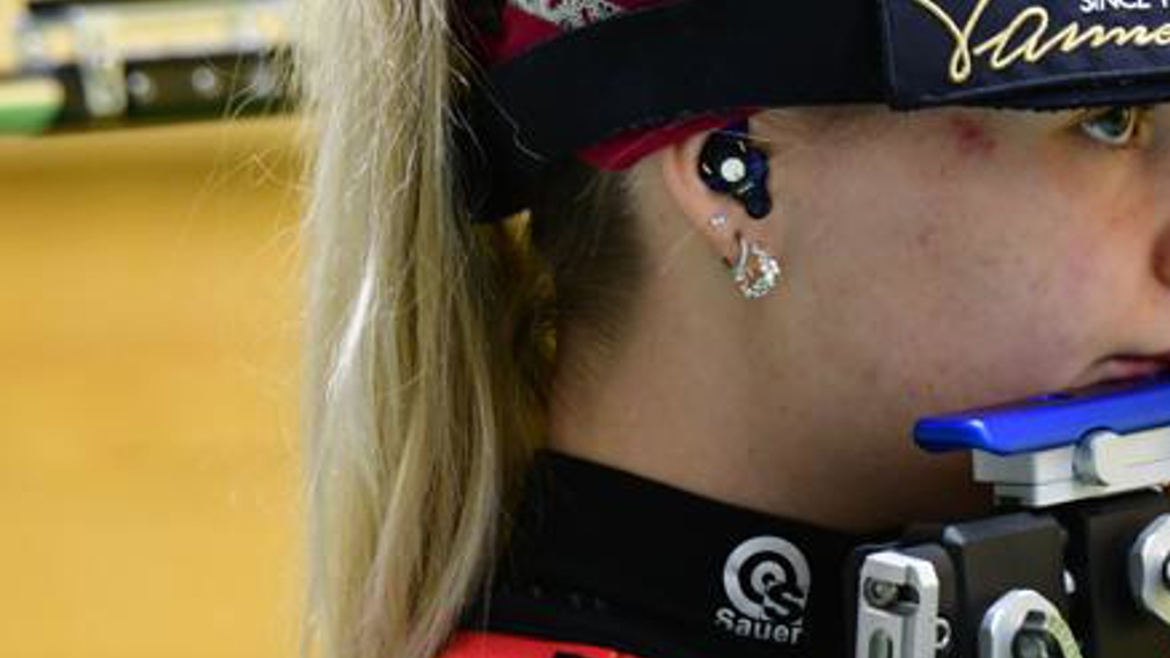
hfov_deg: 2.1
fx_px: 32511
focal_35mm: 1048
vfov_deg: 1.2
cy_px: 385
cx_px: 1497
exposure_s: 1/50
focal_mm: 380
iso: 2000
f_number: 9
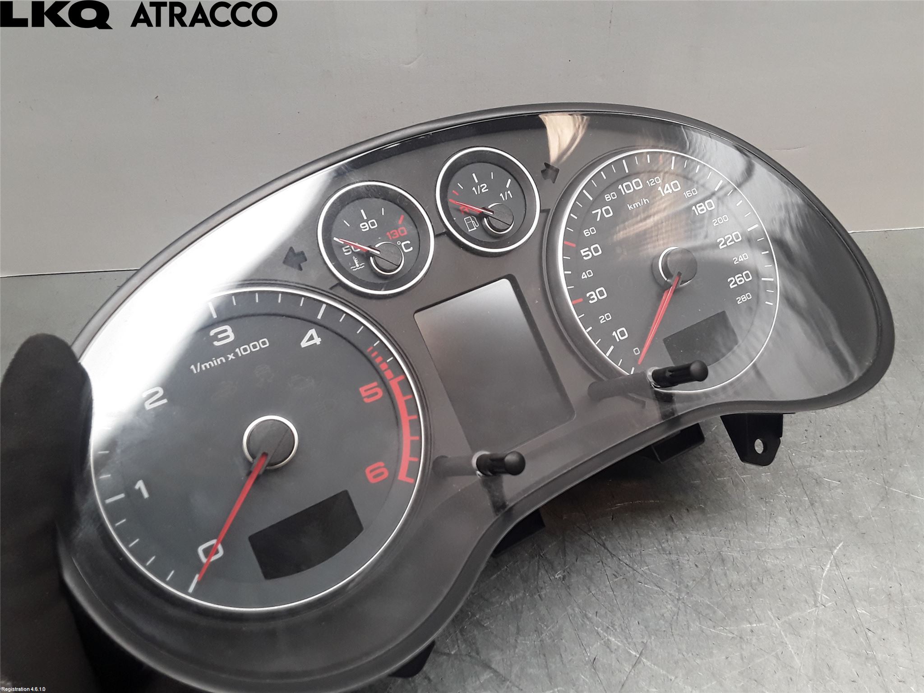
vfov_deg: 49.7
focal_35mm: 28
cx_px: 462
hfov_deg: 63.4
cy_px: 346
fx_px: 747
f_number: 1.9
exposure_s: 1/100
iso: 64
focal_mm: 2.91
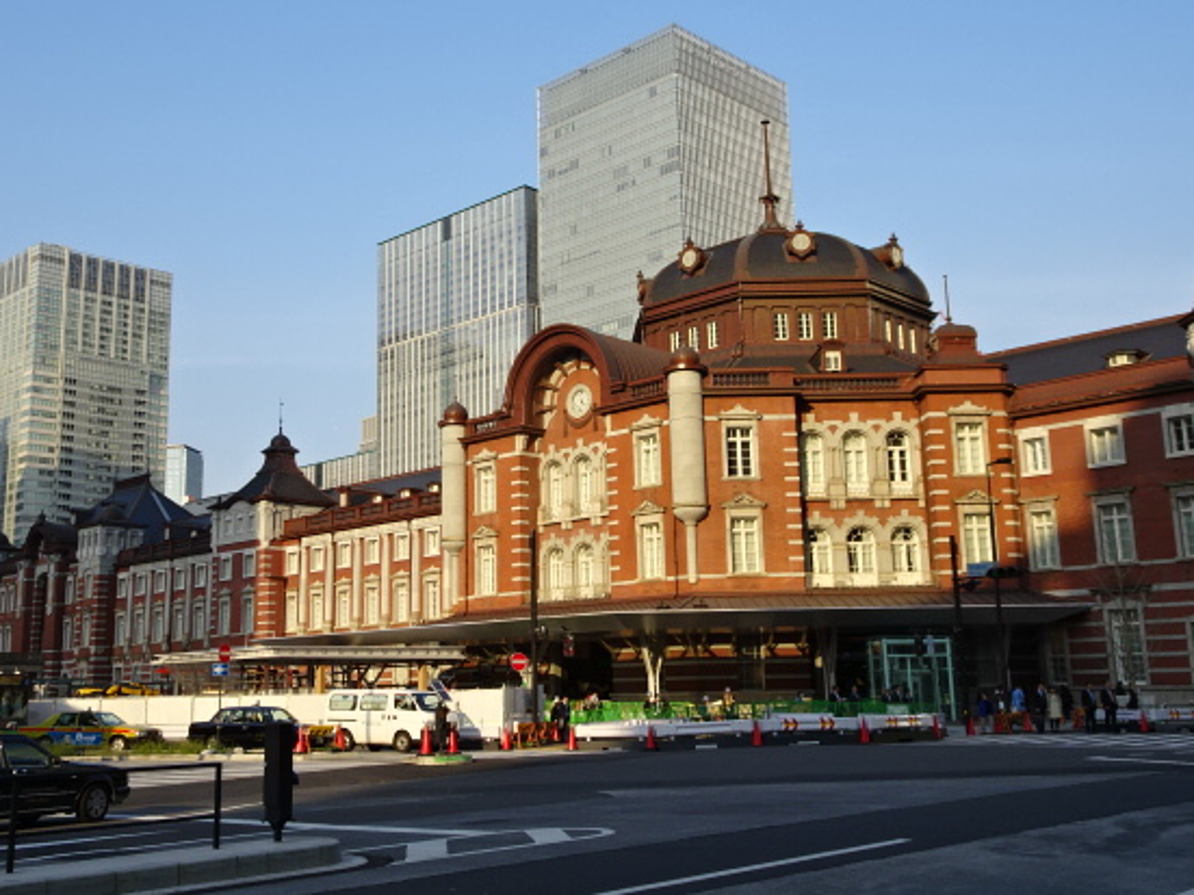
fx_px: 1241
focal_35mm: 36
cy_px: 429
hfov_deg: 51.3
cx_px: 548
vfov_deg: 39.6
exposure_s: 1/500
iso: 80
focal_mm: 5.26
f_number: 4
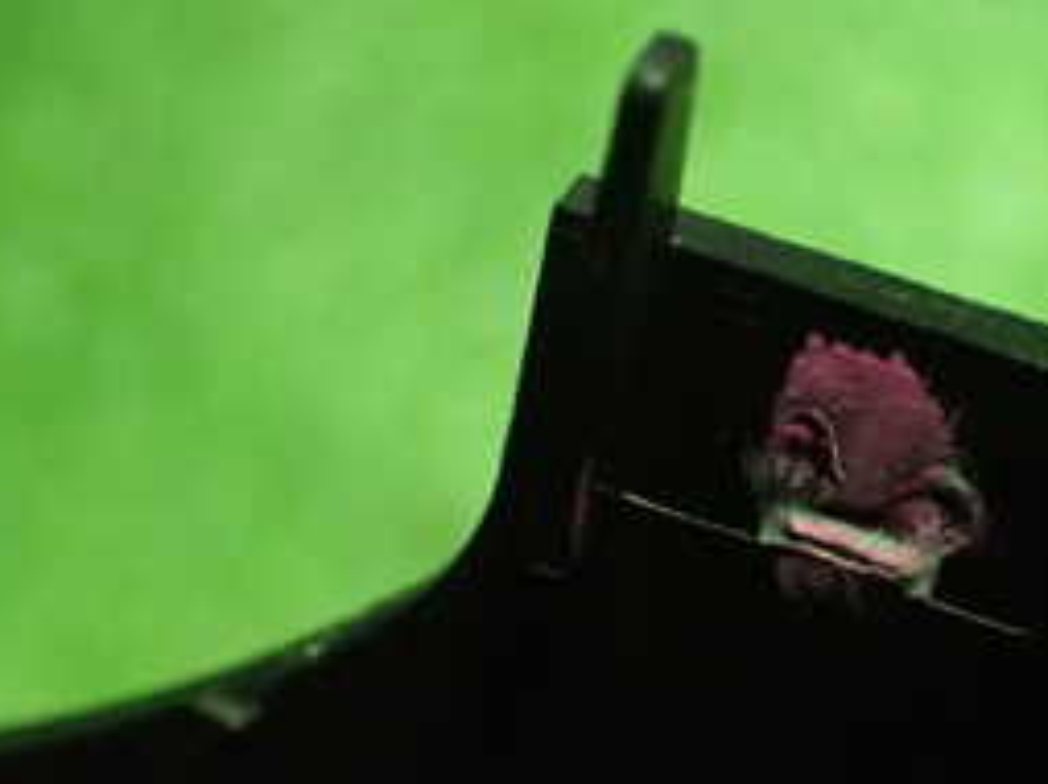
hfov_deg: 27.0
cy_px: 462
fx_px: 2147
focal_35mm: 71
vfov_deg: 20.7
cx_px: 796
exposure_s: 1/30
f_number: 2.3
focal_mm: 5.4
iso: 1600
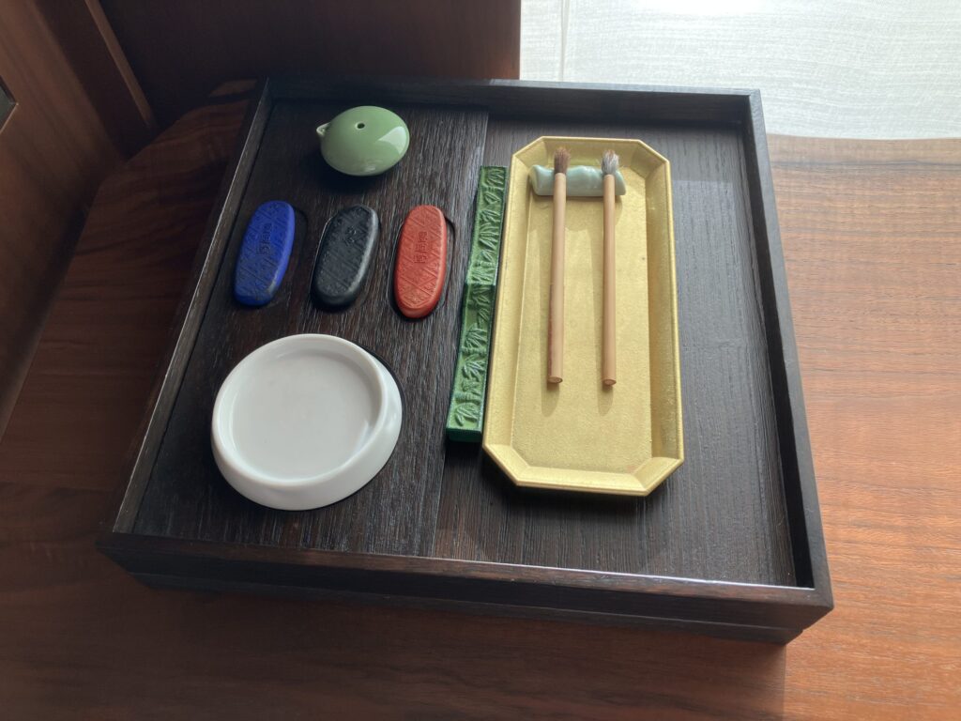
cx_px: 480
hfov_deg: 63.4
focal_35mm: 28
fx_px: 777
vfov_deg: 49.7
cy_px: 360
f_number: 1.8
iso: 25
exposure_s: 1/190
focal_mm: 3.99
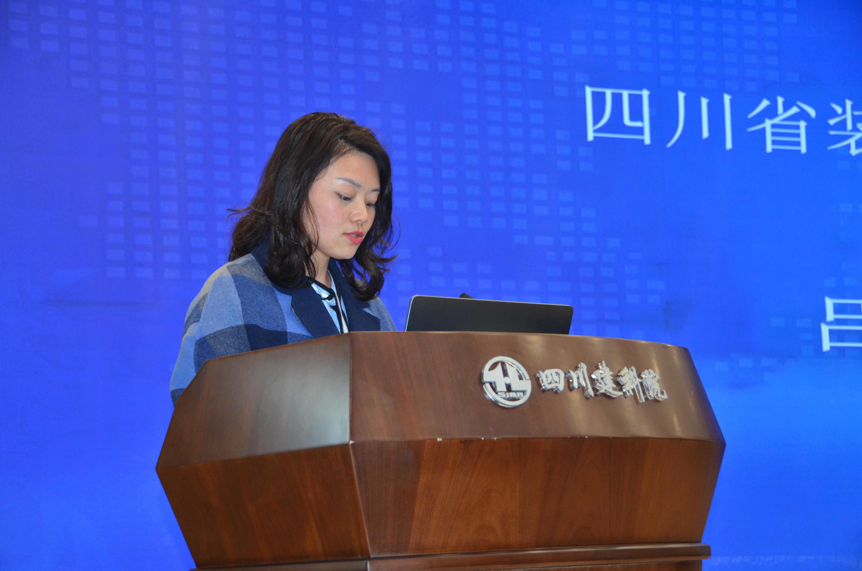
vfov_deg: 17.4
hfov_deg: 26.0
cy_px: 286
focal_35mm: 78
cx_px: 431
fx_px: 1864
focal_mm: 52
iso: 800
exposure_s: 1/60
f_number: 4.8
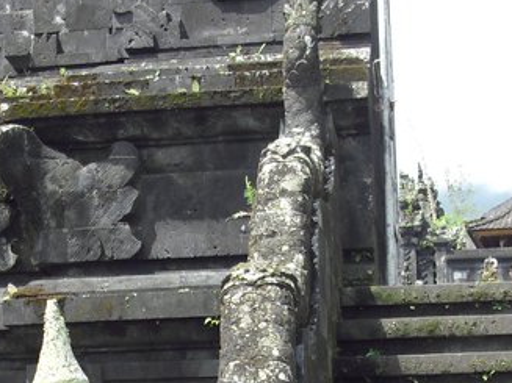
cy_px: 435
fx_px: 1759
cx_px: 136
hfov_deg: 16.5
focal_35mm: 119
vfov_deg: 12.2
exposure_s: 1/500
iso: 100
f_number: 2.8
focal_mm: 6.2
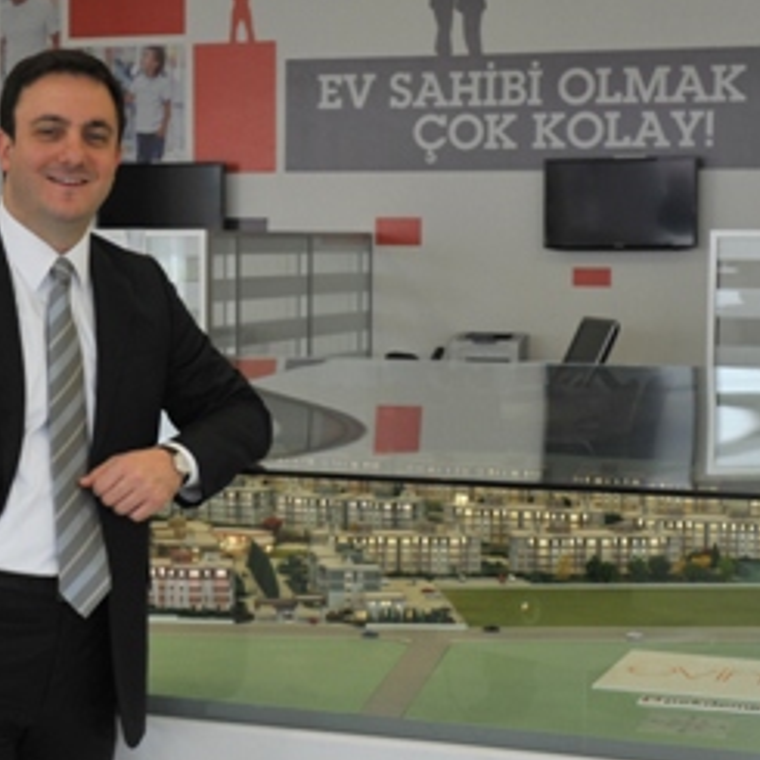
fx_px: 1540
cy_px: 385
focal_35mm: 62
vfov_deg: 27.7
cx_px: 310
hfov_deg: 27.7
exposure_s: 1/125
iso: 800
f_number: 5.6
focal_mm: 44
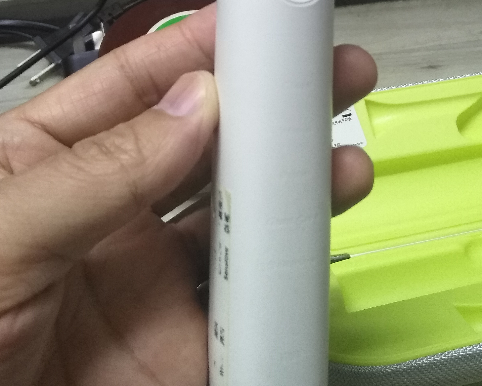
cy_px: 41
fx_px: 628
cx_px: 273
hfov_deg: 41.9
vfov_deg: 32.5
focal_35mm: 44
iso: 365
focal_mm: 3.63
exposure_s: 1/33.3
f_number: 1.8
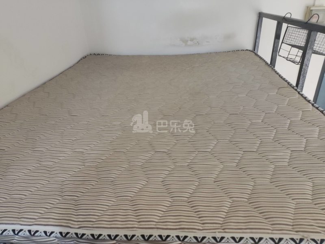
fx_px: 235
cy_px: 122
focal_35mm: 25
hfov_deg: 69.4
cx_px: 162
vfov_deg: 54.9
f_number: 1.79
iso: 767
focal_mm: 4.71
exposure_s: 1/33
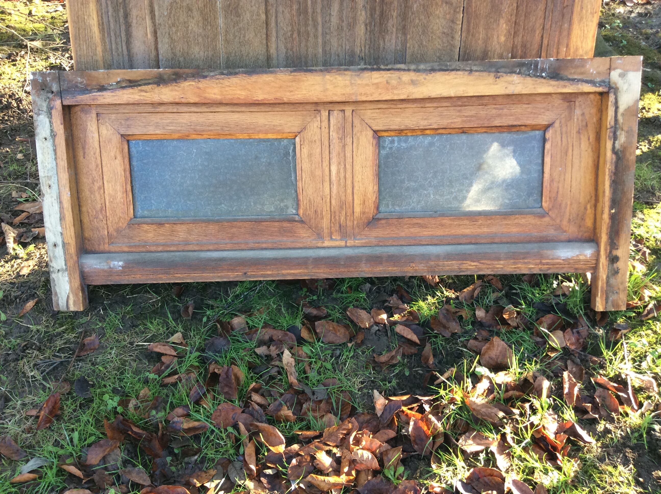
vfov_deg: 44.1
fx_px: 610
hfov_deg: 56.9
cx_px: 330
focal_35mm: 32
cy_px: 247
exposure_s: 1/100
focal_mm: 3.3
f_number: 2.4
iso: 64
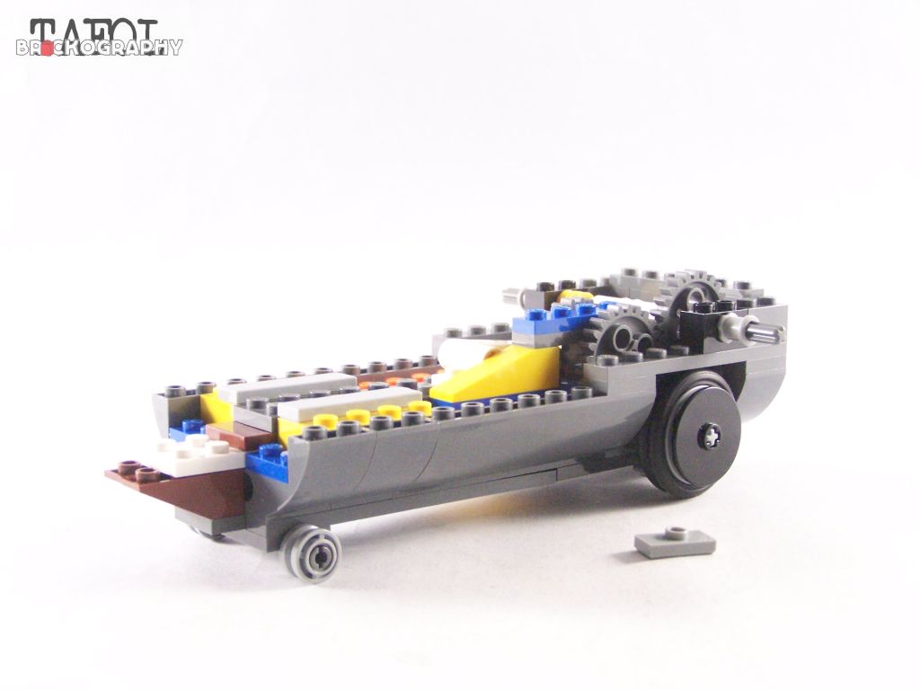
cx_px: 460
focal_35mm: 59
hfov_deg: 32.7
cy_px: 345
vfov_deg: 24.8
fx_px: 1568
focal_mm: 9.8
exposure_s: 1/45
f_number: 3.1
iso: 400
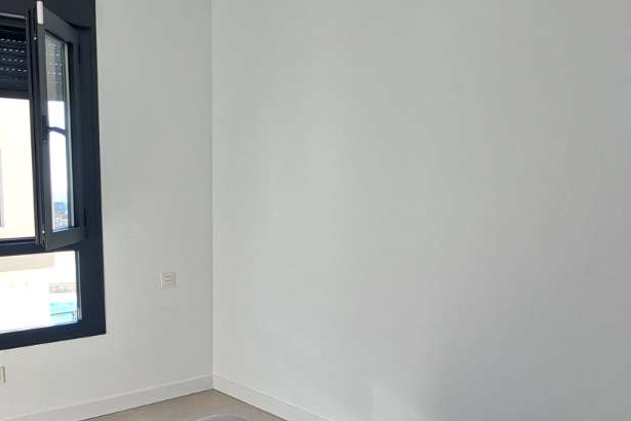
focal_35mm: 33
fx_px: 578
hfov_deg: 54.7
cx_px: 161
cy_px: 276
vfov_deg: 39.6
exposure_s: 1/60
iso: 40
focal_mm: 1.74
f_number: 2.2
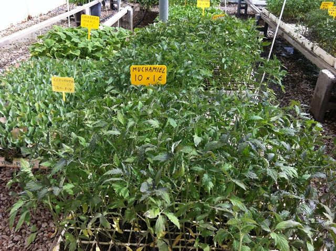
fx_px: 339
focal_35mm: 35
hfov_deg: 52.7
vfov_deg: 40.6
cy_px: 126
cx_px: 168
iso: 80
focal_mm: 3.85
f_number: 2.8
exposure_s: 1/815
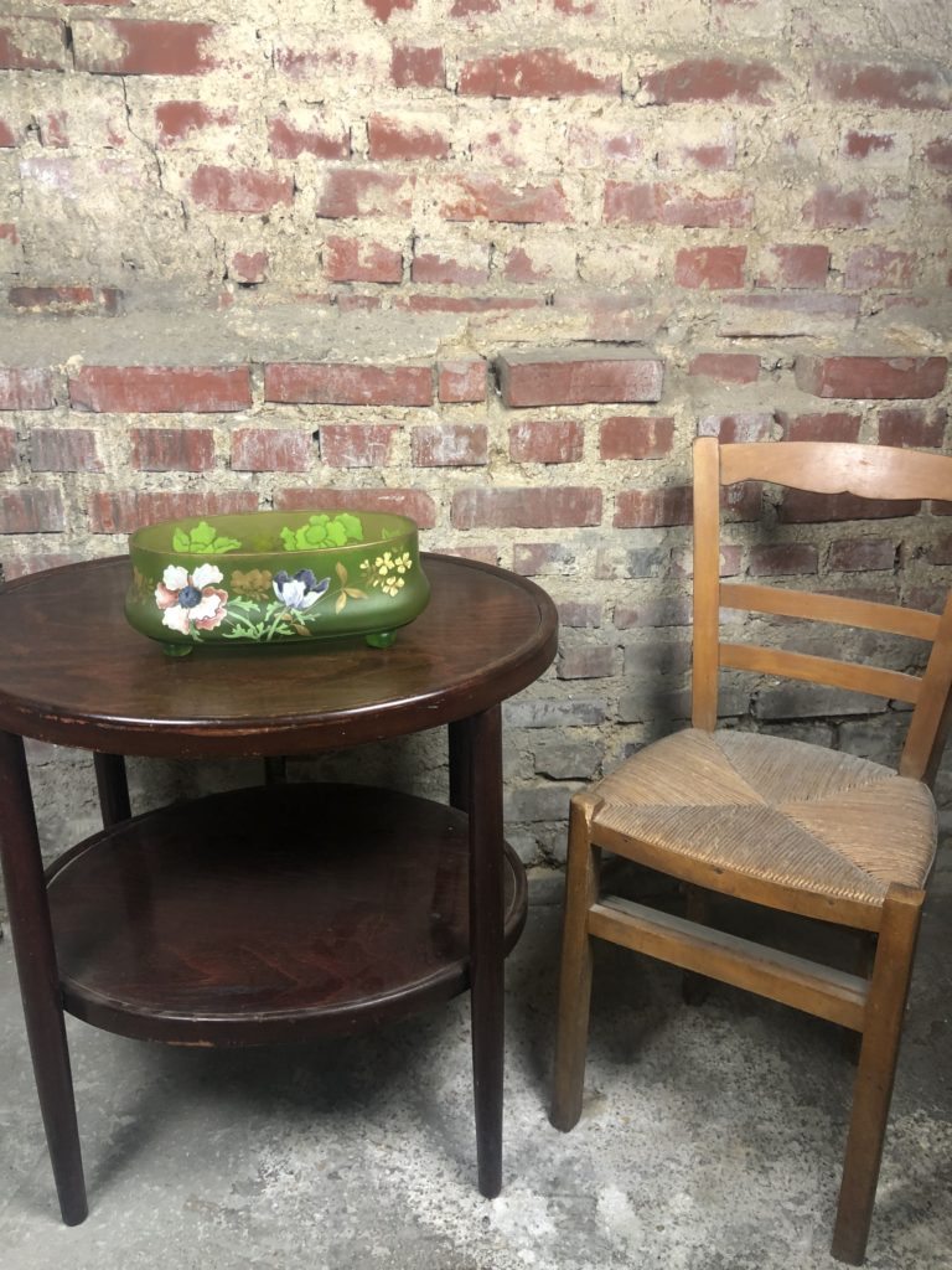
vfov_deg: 63.4
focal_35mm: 28
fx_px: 1027
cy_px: 635
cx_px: 476
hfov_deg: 49.7
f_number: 1.8
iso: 40
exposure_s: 1/20
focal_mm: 4
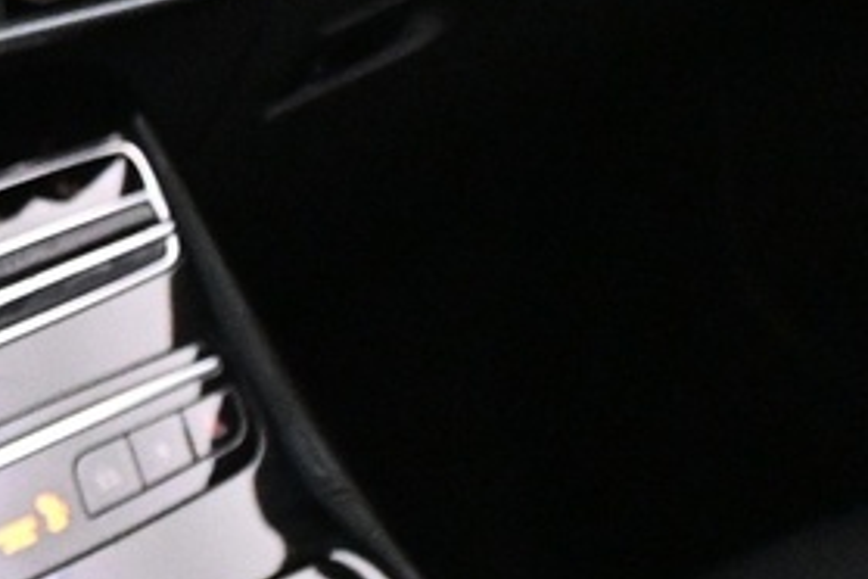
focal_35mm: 183
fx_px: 4410
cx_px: -1042
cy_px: 293
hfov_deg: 10.1
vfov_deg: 7.5
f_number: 4
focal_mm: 21
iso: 4000
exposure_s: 1/40
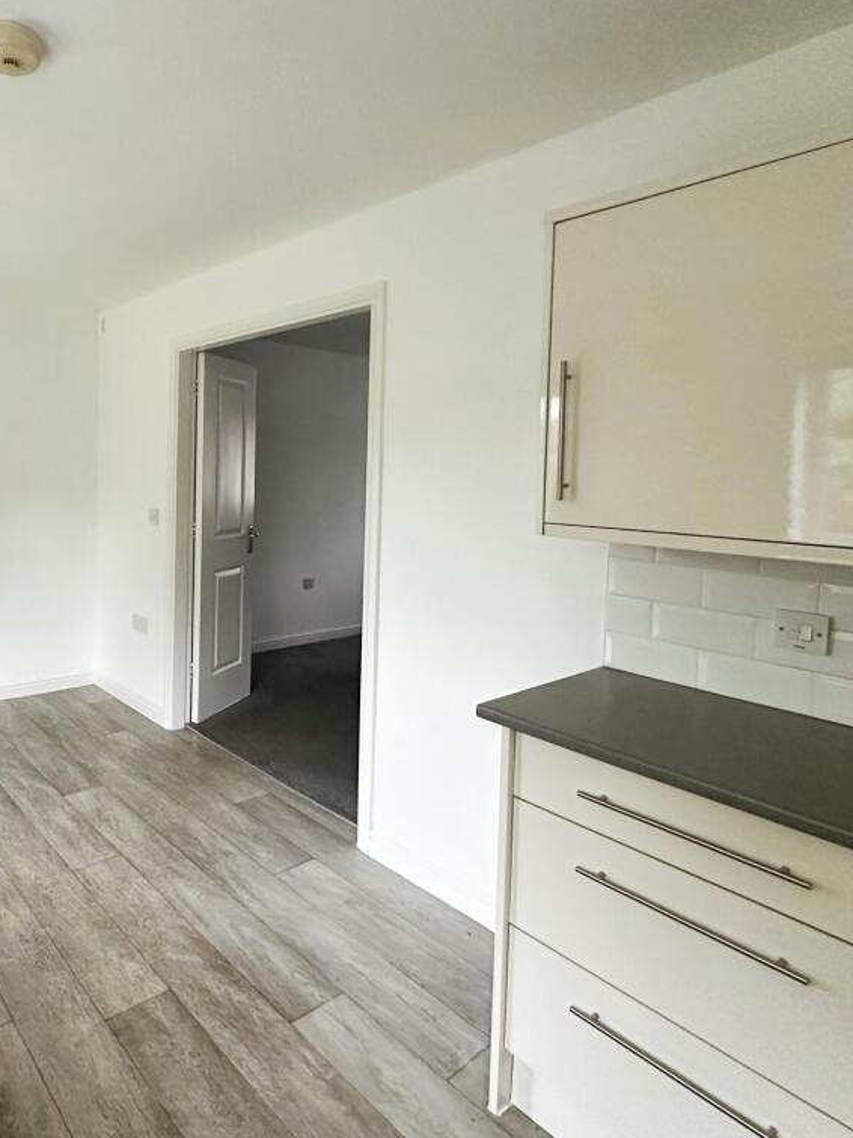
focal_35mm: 19
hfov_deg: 60.9
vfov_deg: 84.7
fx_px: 624
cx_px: 130
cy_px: 572
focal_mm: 2.22
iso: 500
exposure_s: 1/60
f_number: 2.2
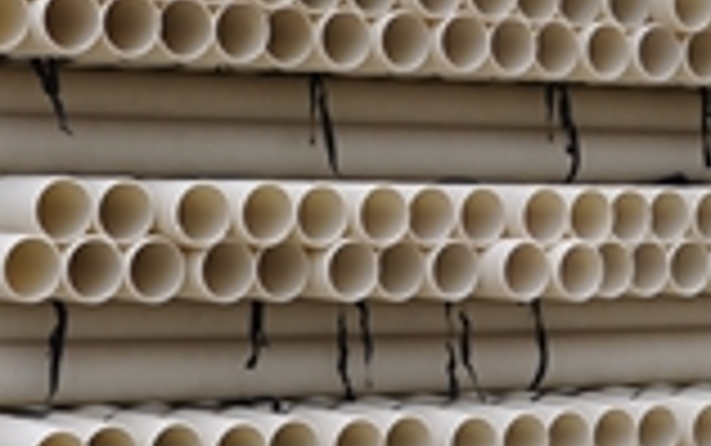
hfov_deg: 17.7
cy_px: -52
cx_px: 495
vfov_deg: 11.1
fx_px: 2269
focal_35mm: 117
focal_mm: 22
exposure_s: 1/200
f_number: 7.1
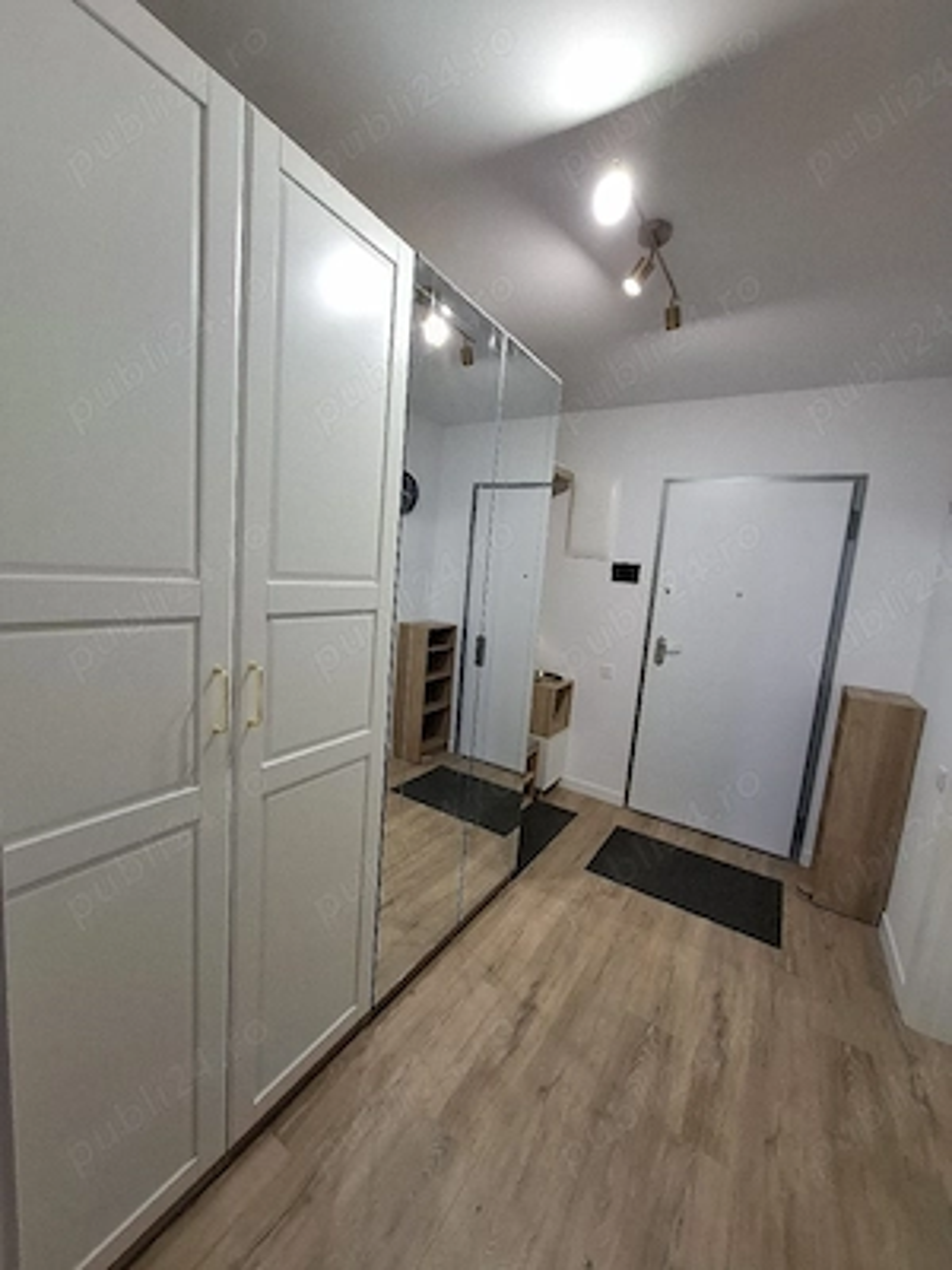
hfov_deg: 89.9
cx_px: 476
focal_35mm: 13
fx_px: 477
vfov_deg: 106.2
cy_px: 635
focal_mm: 1.74
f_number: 2.2
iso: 160
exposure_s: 1/50
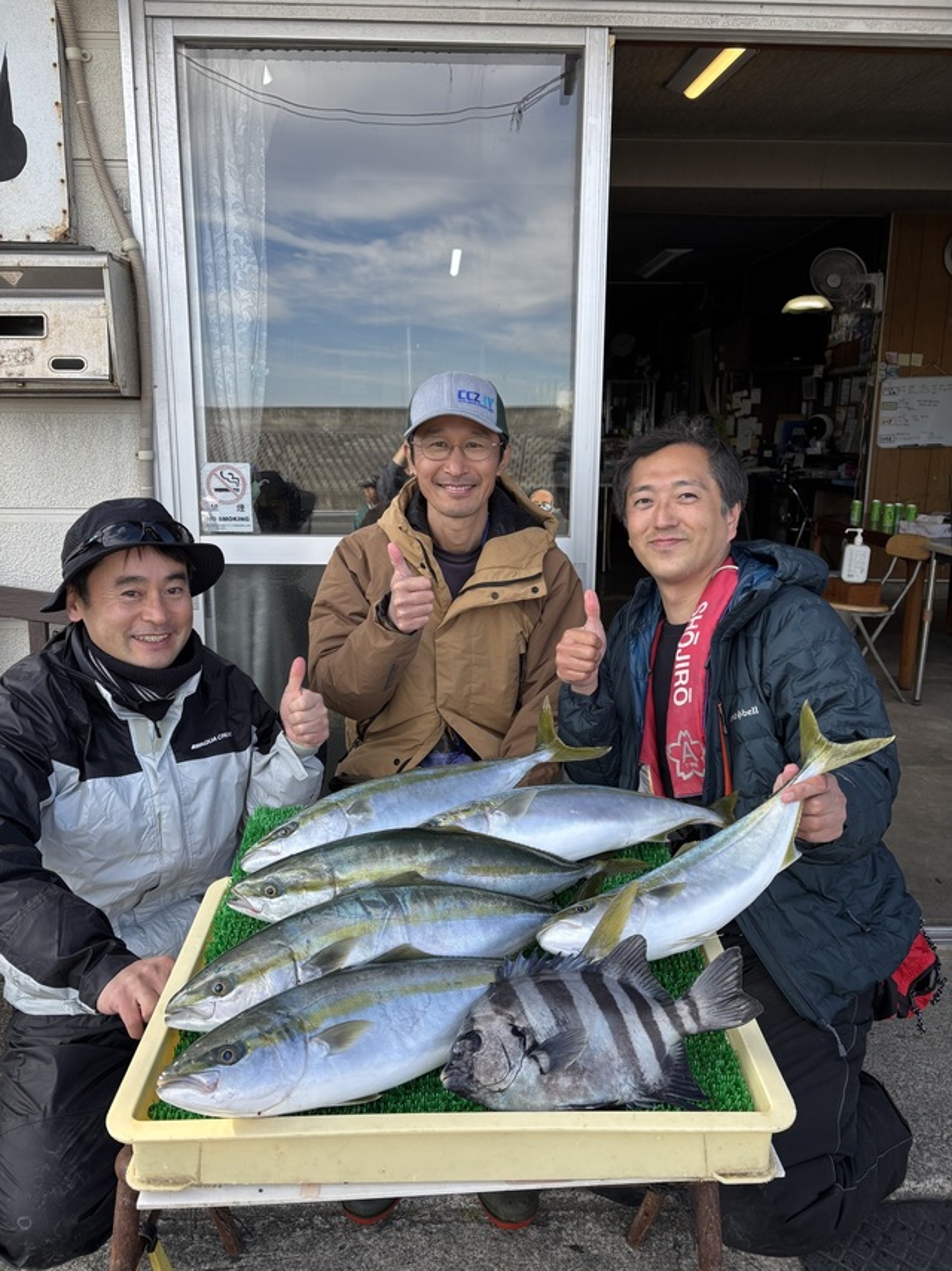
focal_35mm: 26
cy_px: 636
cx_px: 476
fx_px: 954
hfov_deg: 53.0
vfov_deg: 67.3
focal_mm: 5.96
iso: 50
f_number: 1.6
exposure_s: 1/615
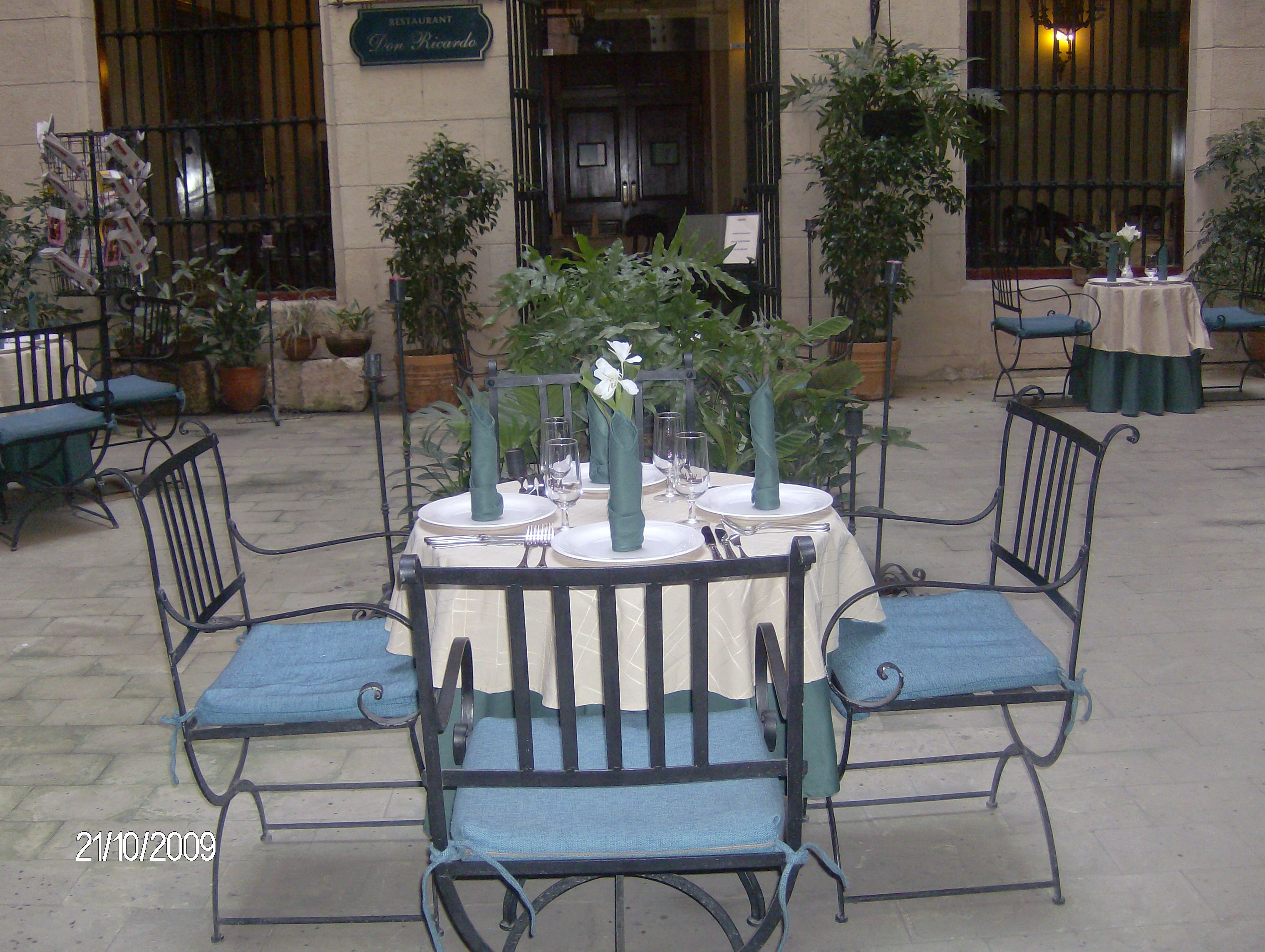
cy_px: 476
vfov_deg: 39.7
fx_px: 1317
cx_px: 632
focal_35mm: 36
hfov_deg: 51.3
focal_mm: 6
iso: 200
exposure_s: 1/60
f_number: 2.8
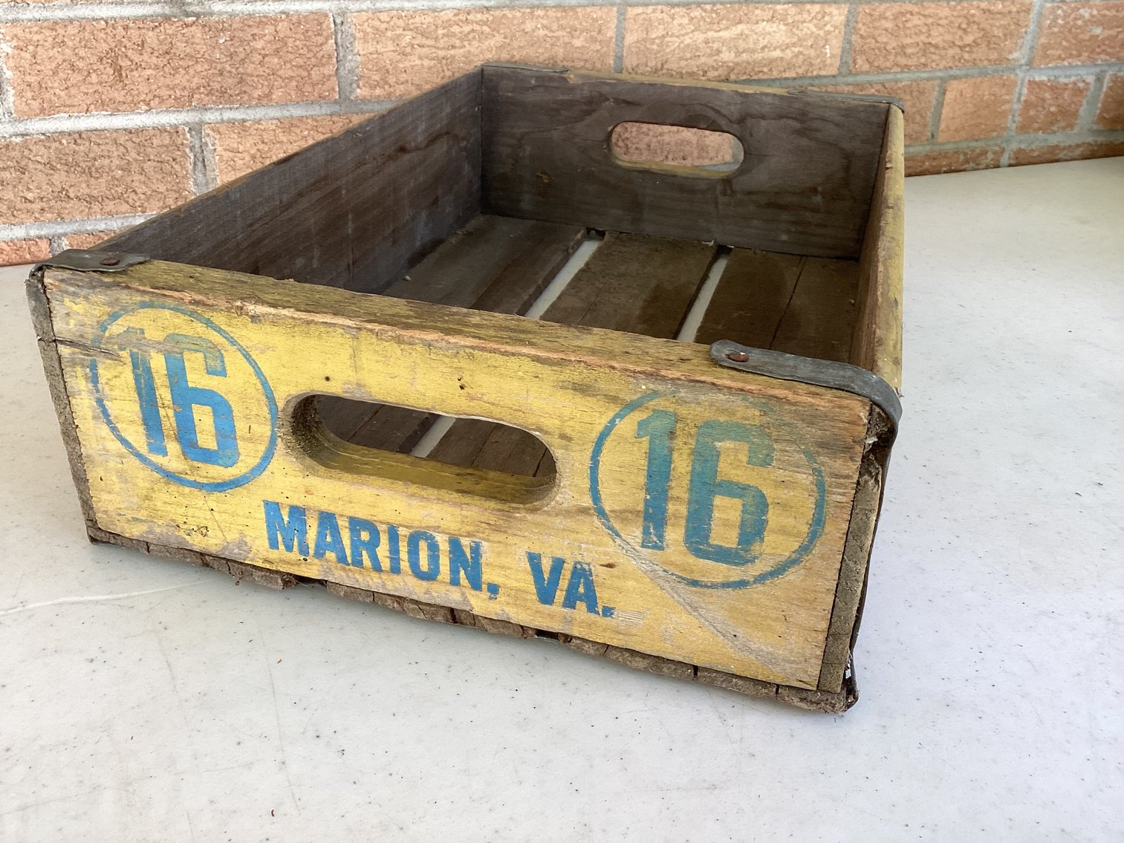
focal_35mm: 31
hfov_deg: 58.3
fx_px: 1007
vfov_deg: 45.4
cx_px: 562
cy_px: 422
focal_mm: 3.3
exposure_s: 1/120
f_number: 2.4
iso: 80
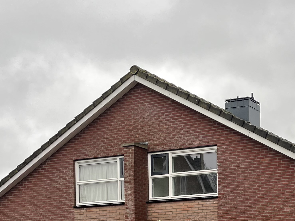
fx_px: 605
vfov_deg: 19.0
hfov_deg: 25.3
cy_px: 298
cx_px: 332
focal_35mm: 71
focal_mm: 4.2
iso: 50
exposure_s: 1/121
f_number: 1.6
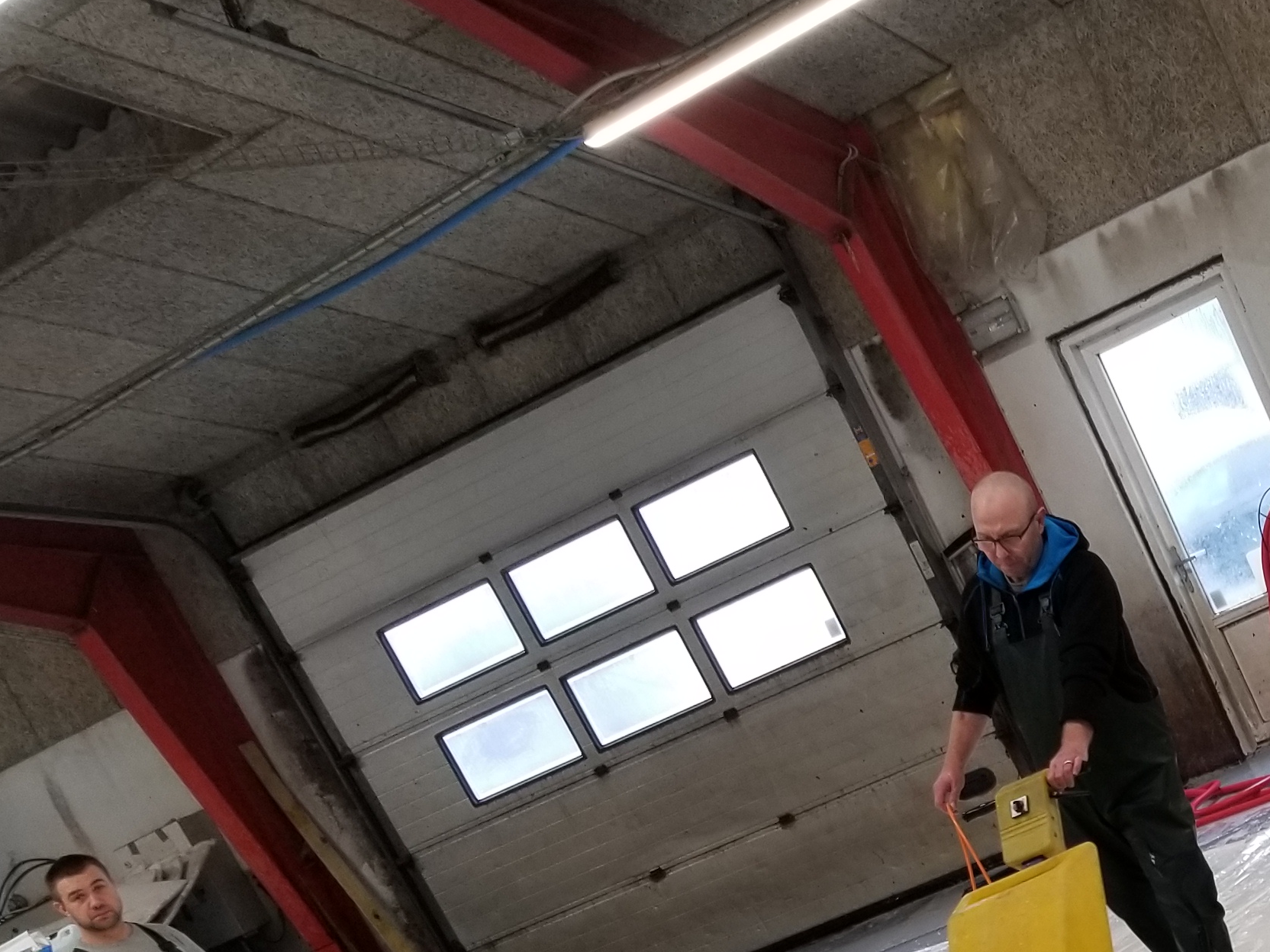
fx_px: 2311
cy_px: 1108
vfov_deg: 21.8
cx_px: 1342
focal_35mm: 63
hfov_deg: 28.4
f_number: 1.7
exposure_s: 1/50
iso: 64
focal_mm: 4.3
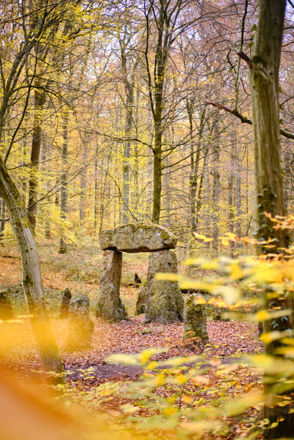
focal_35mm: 53
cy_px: 220
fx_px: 649
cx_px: 147
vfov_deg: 37.5
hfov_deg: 25.5
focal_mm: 35
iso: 200
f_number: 2
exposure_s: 1/250
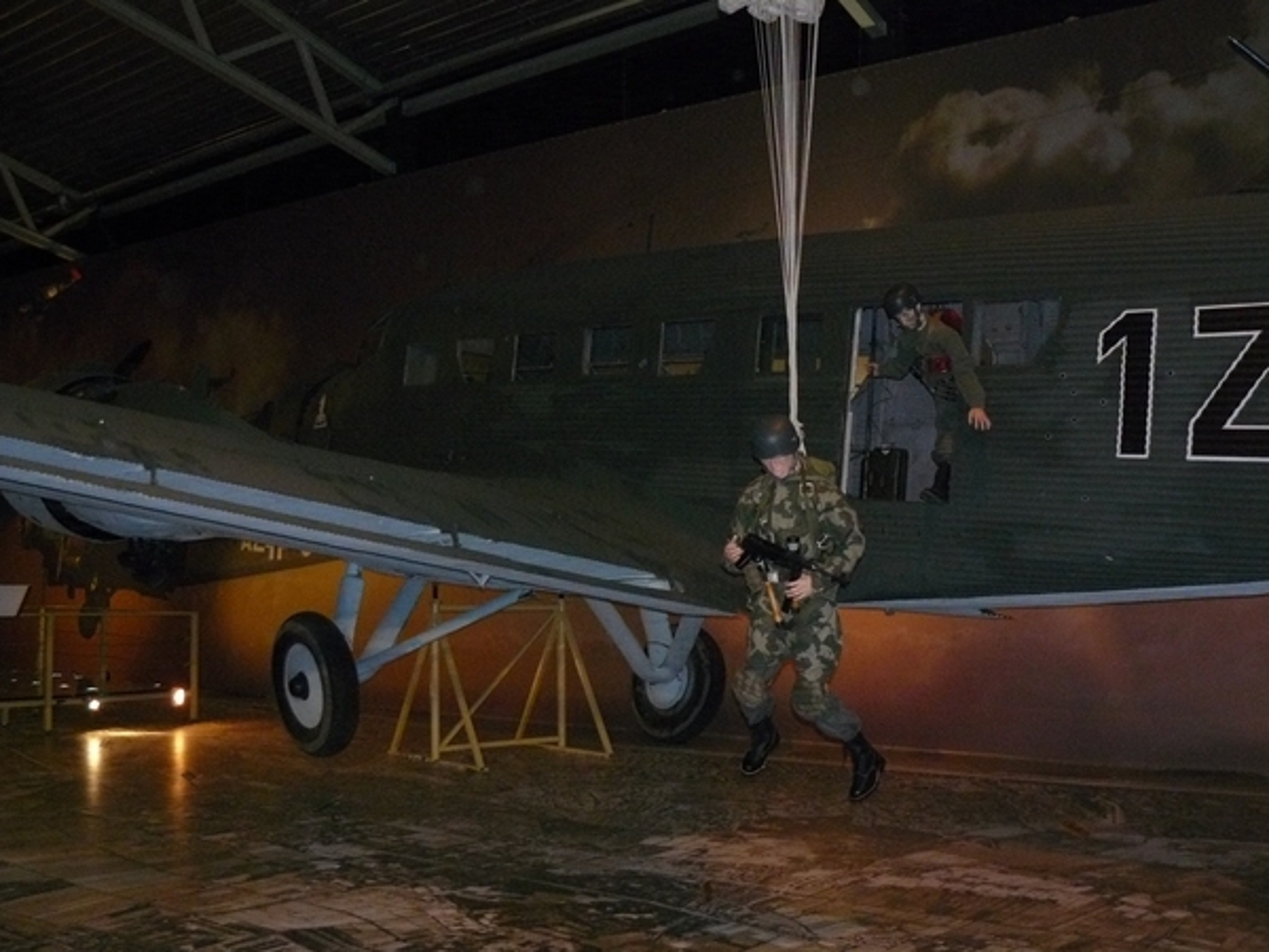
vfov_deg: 39.7
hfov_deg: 51.4
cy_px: 476
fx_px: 1320
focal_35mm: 36
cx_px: 634
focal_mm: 6
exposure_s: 1/30
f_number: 2.8
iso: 400
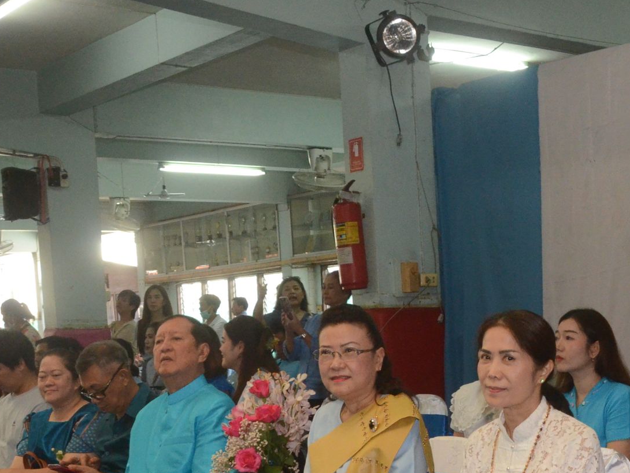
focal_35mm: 66
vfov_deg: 21.8
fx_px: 1201
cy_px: 420
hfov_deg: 28.4
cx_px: 547
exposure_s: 1/60
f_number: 9
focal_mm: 20
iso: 2500
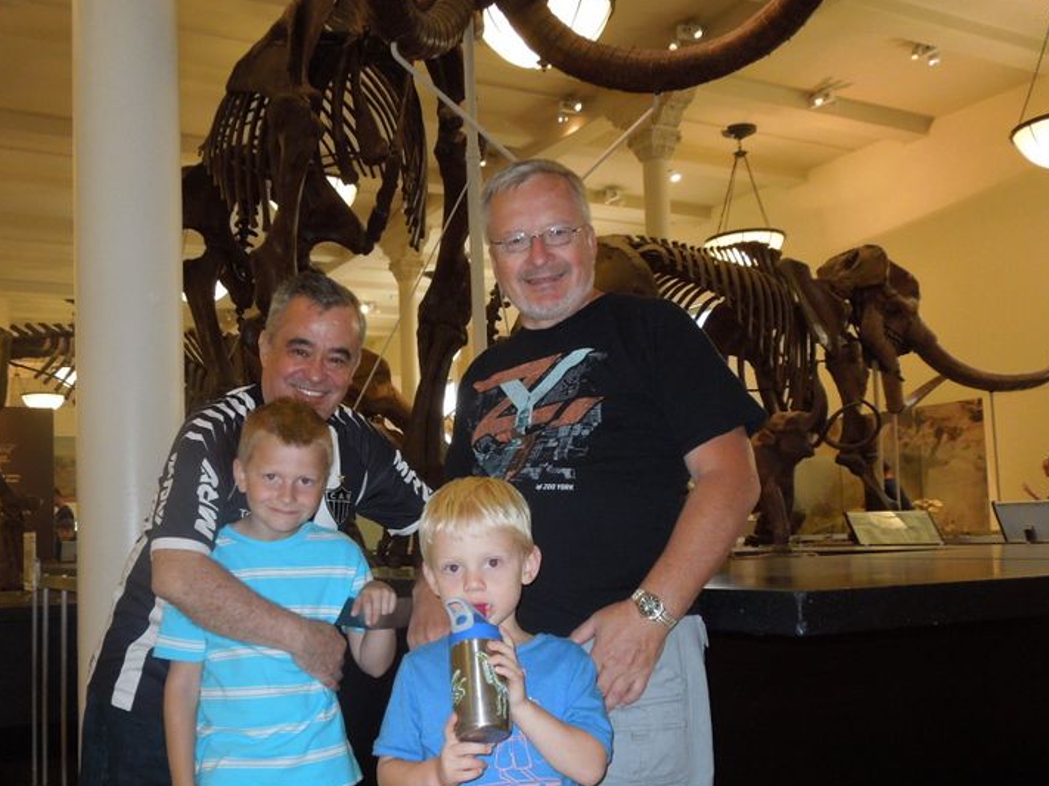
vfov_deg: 39.5
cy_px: 462
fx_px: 1091
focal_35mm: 36
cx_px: 451
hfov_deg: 51.2
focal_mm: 4.5
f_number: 3.3
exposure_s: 1/30
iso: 280
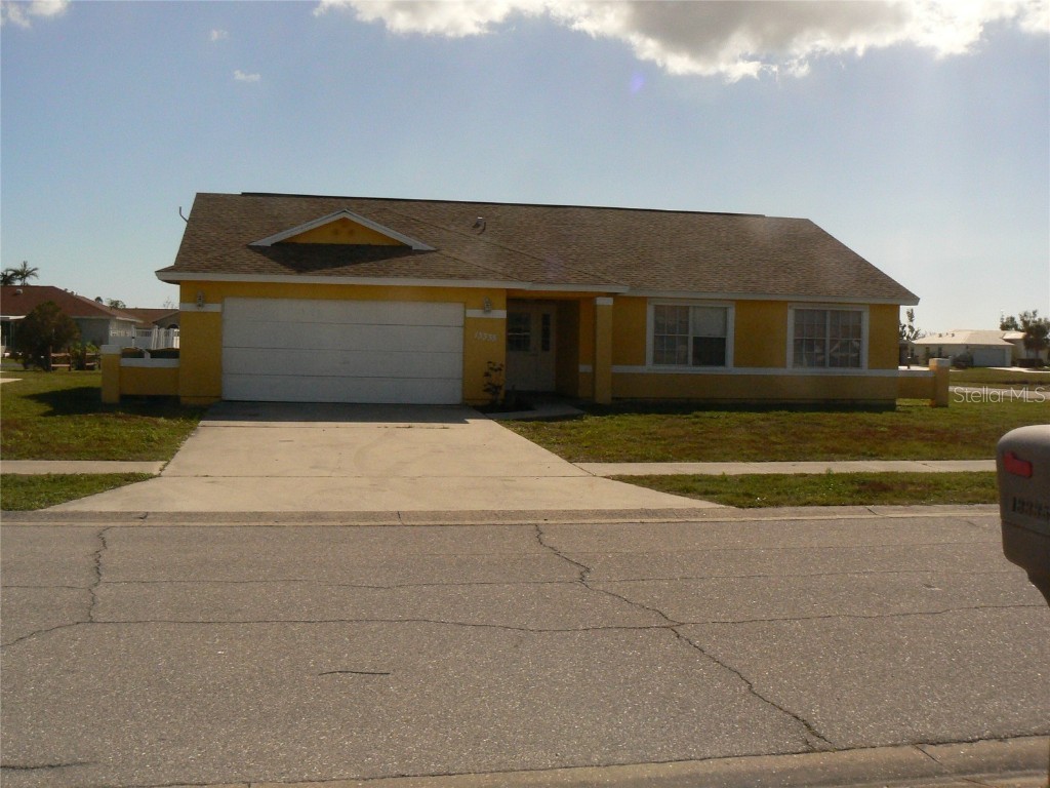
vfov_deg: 39.7
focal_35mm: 36
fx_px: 1092
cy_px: 394
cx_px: 525
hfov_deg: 51.4
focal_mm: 6
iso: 200
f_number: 8
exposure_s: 1/1600
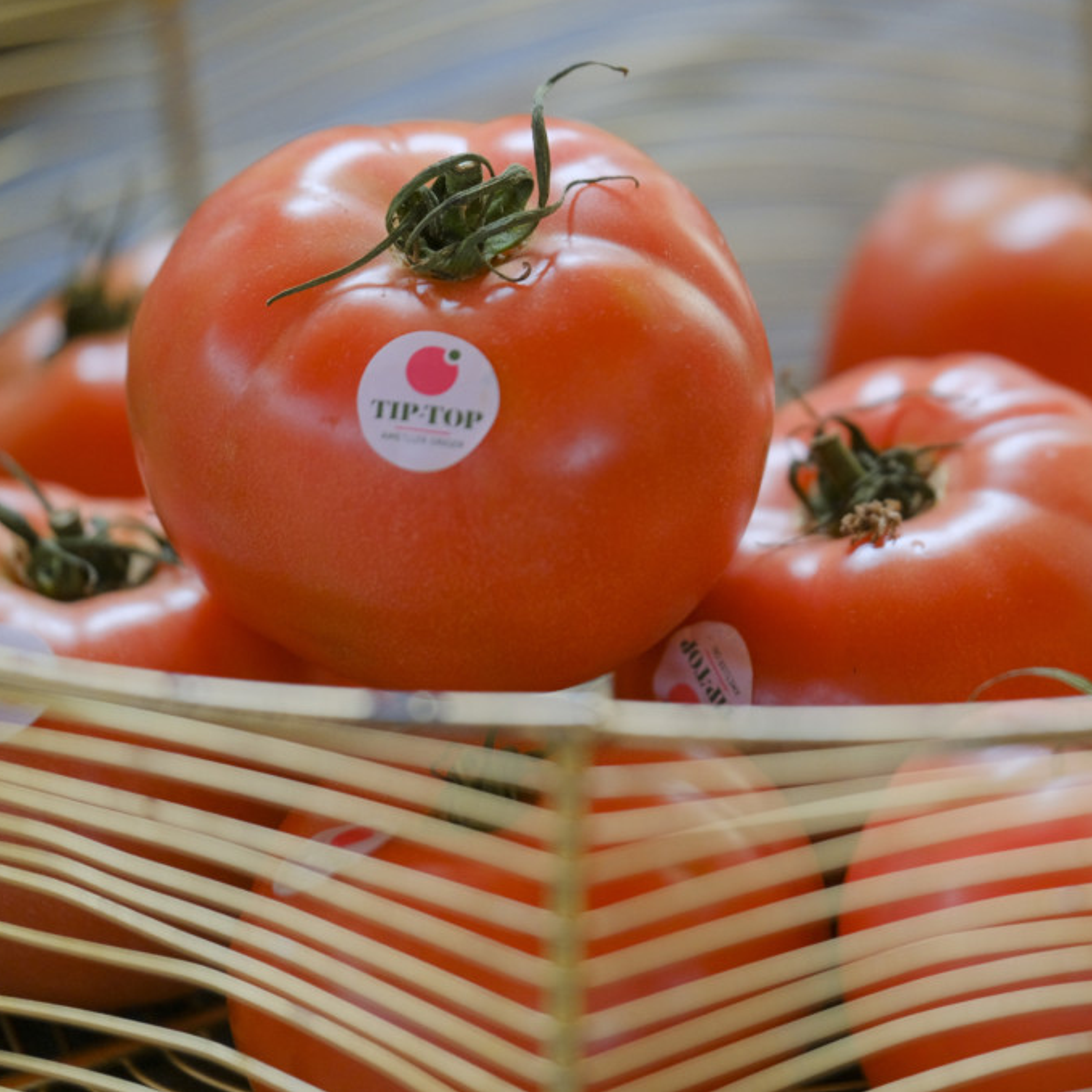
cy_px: 544
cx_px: 749
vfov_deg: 6.5
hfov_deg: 6.5
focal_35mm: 269
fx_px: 9601
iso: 1250
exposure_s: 1/160
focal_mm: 140
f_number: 2.8
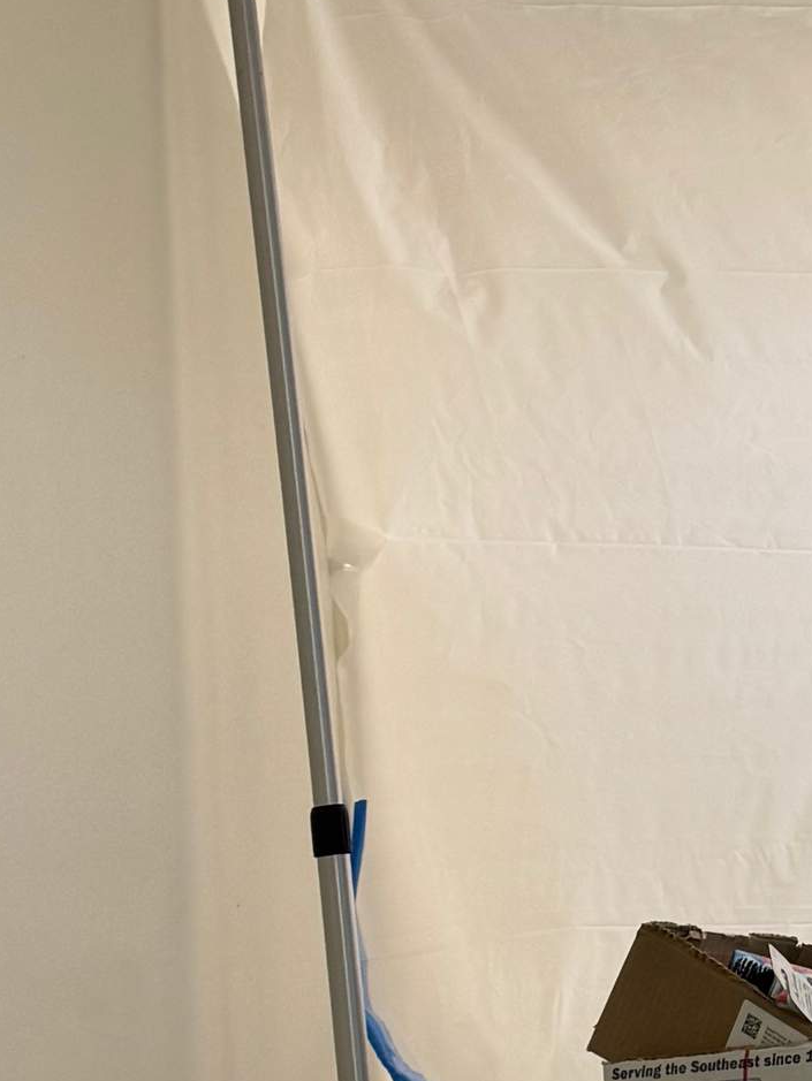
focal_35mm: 103
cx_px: 1196
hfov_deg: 13.6
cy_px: 573
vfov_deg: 19.1
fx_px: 3219
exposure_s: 1/120
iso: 100
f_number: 1.78
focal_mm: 6.76
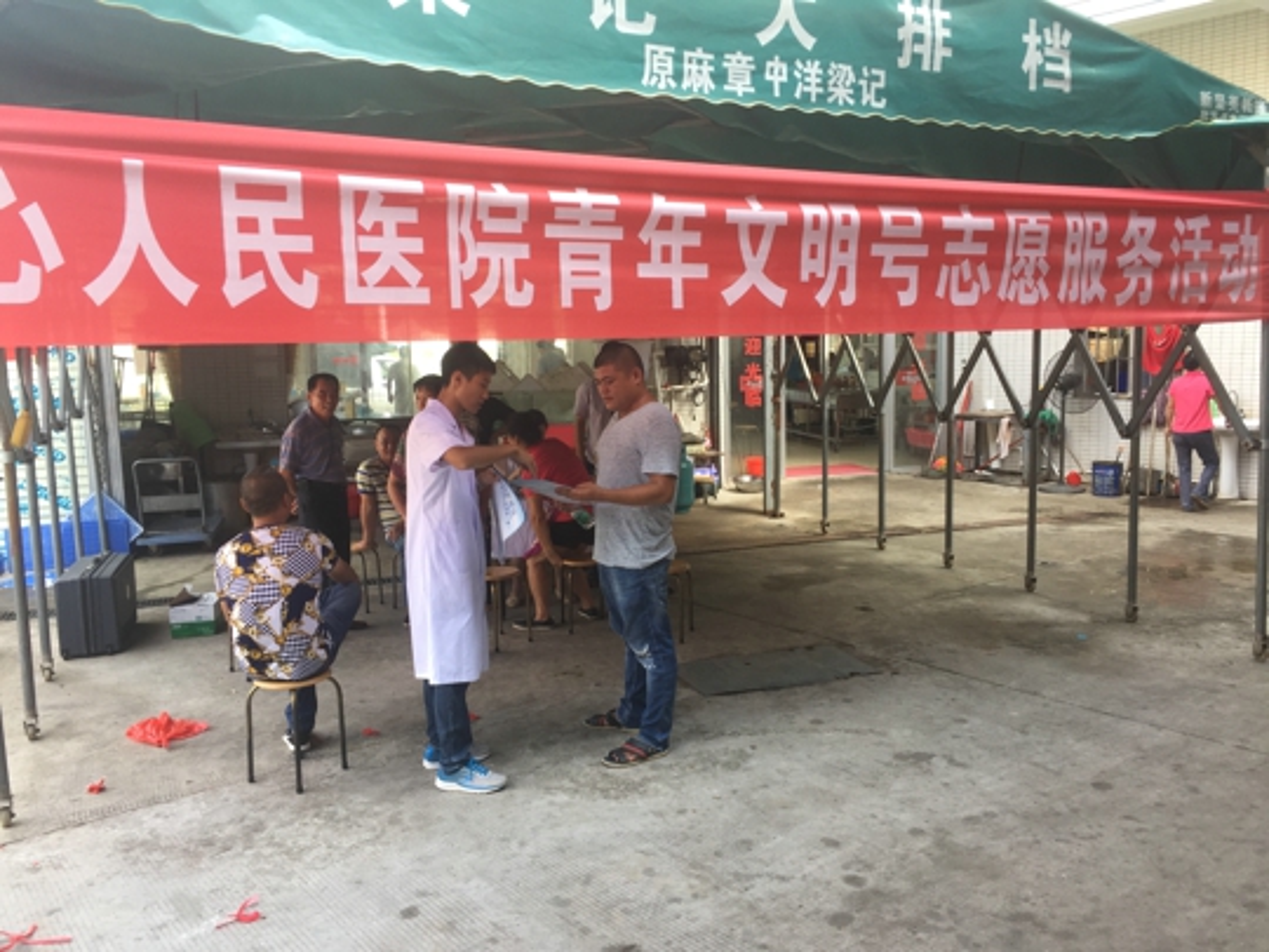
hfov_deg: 61.7
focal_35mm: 29
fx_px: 1063
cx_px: 634
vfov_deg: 48.2
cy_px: 476
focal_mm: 4.15
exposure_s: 1/100
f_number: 2.2
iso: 40
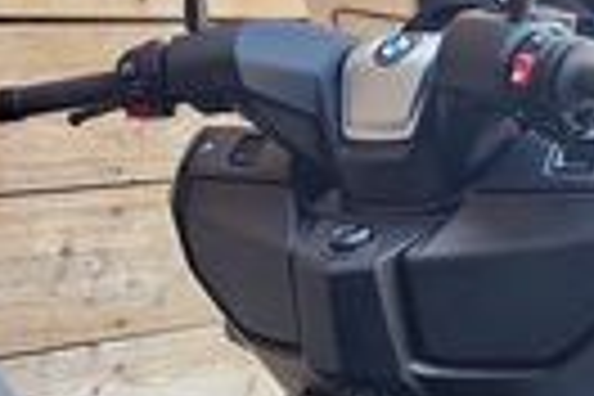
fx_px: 1914
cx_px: -117
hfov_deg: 16.9
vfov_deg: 11.2
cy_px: 657
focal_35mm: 116
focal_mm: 5.4
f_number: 1.8
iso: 125
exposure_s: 1/180
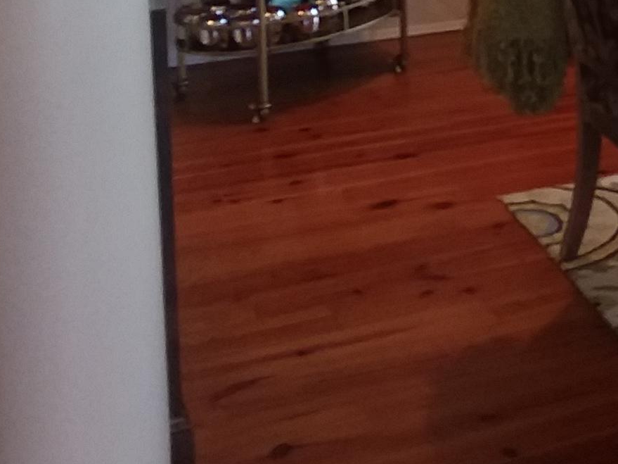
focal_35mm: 85
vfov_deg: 16.3
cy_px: -168
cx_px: 775
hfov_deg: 21.1
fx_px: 1517
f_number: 1.9
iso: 80
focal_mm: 2.47
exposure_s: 1/30
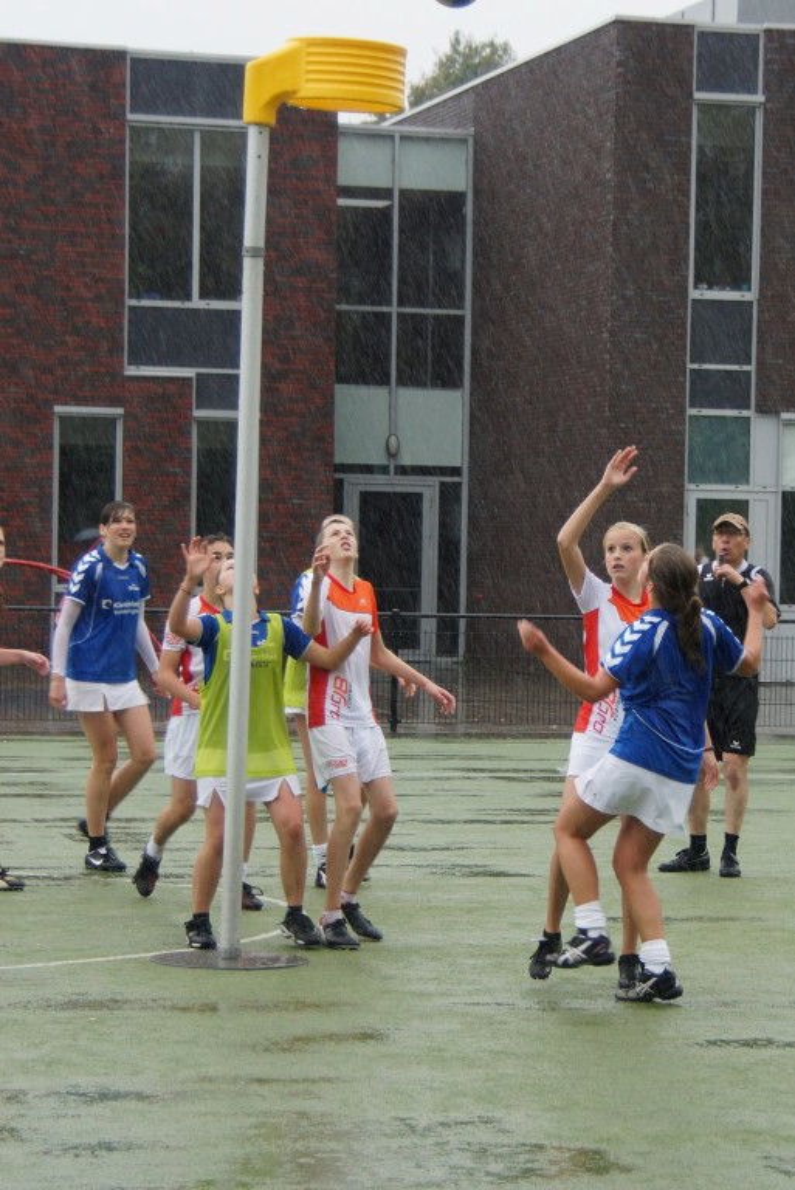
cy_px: 595
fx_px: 2729
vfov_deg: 24.6
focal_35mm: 82
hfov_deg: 16.6
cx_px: 398
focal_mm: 55
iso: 250
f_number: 5
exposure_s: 1/200
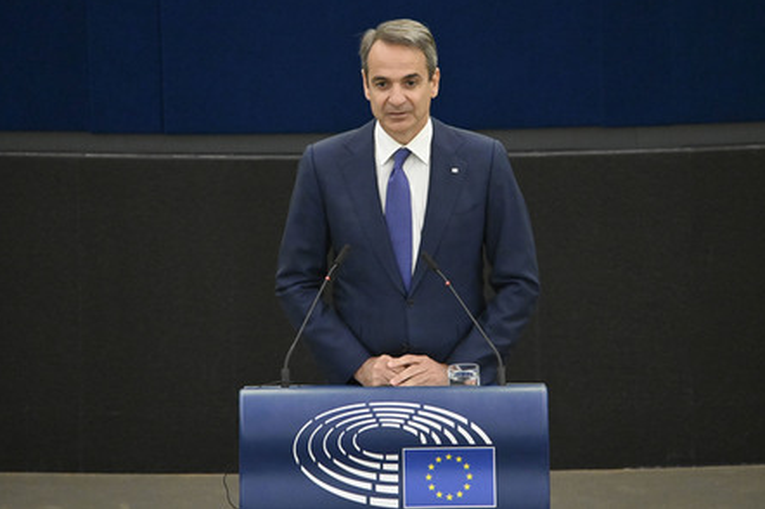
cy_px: 251
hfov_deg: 3.4
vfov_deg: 2.2
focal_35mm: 612
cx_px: 389
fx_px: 12995
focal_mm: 600
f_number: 6.3
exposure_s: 1/640
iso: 10000
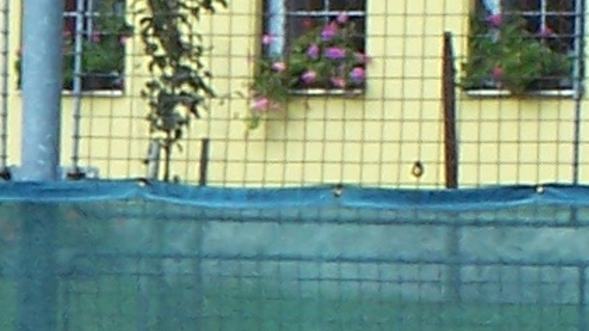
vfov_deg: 1.7
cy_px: 985
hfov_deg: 3.1
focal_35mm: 701
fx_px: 10945
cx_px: -642
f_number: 3.2
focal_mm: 17.5
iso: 80
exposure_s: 1/500
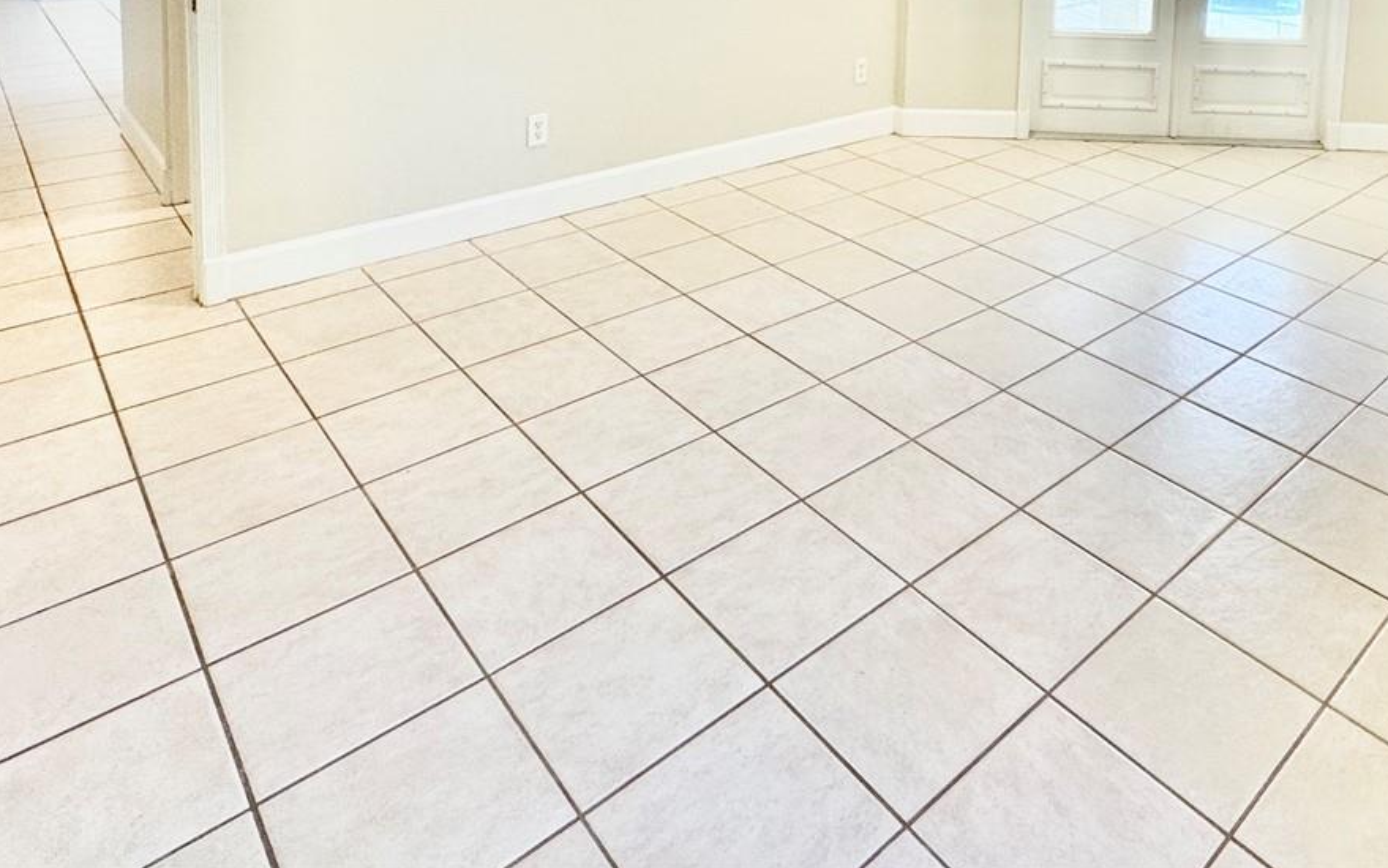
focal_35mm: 27
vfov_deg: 38.5
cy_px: -74
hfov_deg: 66.5
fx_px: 1022
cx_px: 928
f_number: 2.2
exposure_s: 1/120
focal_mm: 2.22
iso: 125
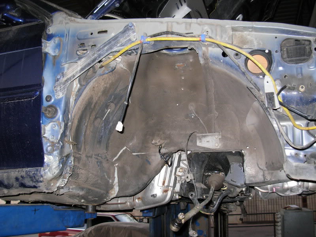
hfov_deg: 49.0
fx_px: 347
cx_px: 158
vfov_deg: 37.7
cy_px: 118
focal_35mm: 38
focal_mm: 6.3
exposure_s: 1/45.2
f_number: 2.9
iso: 158
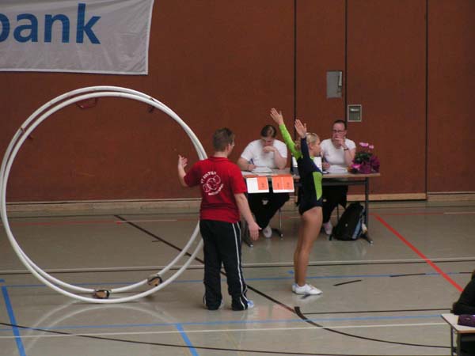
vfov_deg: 7.5
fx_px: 2703
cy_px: 178
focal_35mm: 197
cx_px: 238
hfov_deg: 10.0
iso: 200
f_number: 3.5
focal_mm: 30.1
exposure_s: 1/200
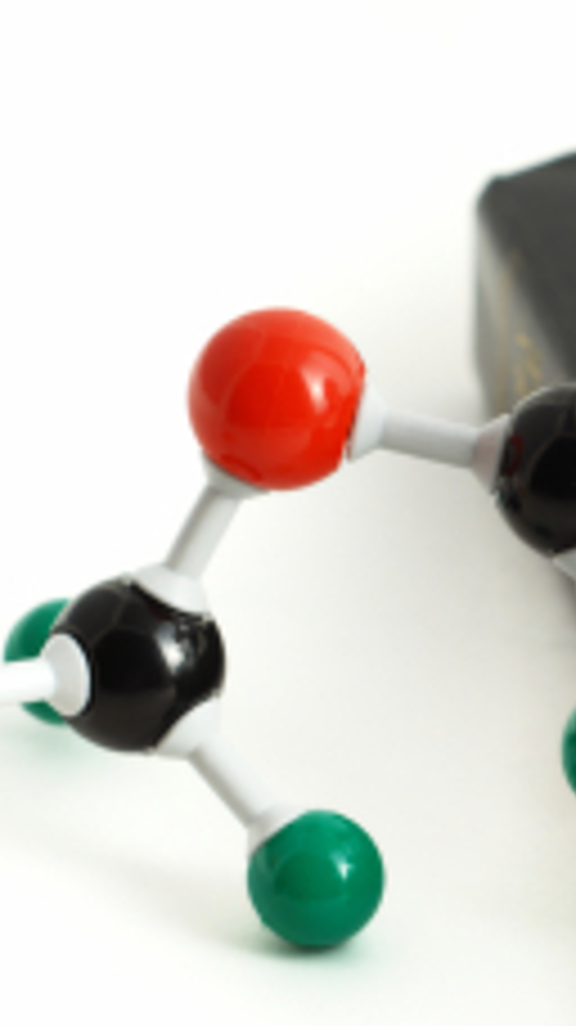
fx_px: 3970
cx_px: 634
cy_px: 565
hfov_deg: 8.2
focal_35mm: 146
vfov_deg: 14.7
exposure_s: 1/8
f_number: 5.6
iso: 100
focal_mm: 50
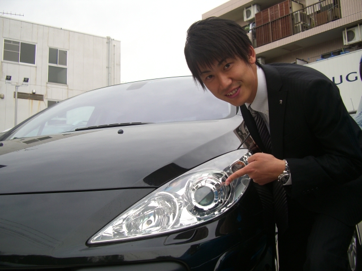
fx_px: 397
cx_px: 181
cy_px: 136
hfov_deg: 49.0
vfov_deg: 37.7
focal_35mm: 38
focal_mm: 7.9
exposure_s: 1/250
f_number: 2.8
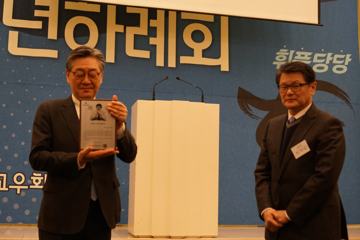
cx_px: 180
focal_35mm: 52
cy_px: 120
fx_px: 525
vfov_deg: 25.7
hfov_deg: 37.9
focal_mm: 35
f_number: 2
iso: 320
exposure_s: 1/60
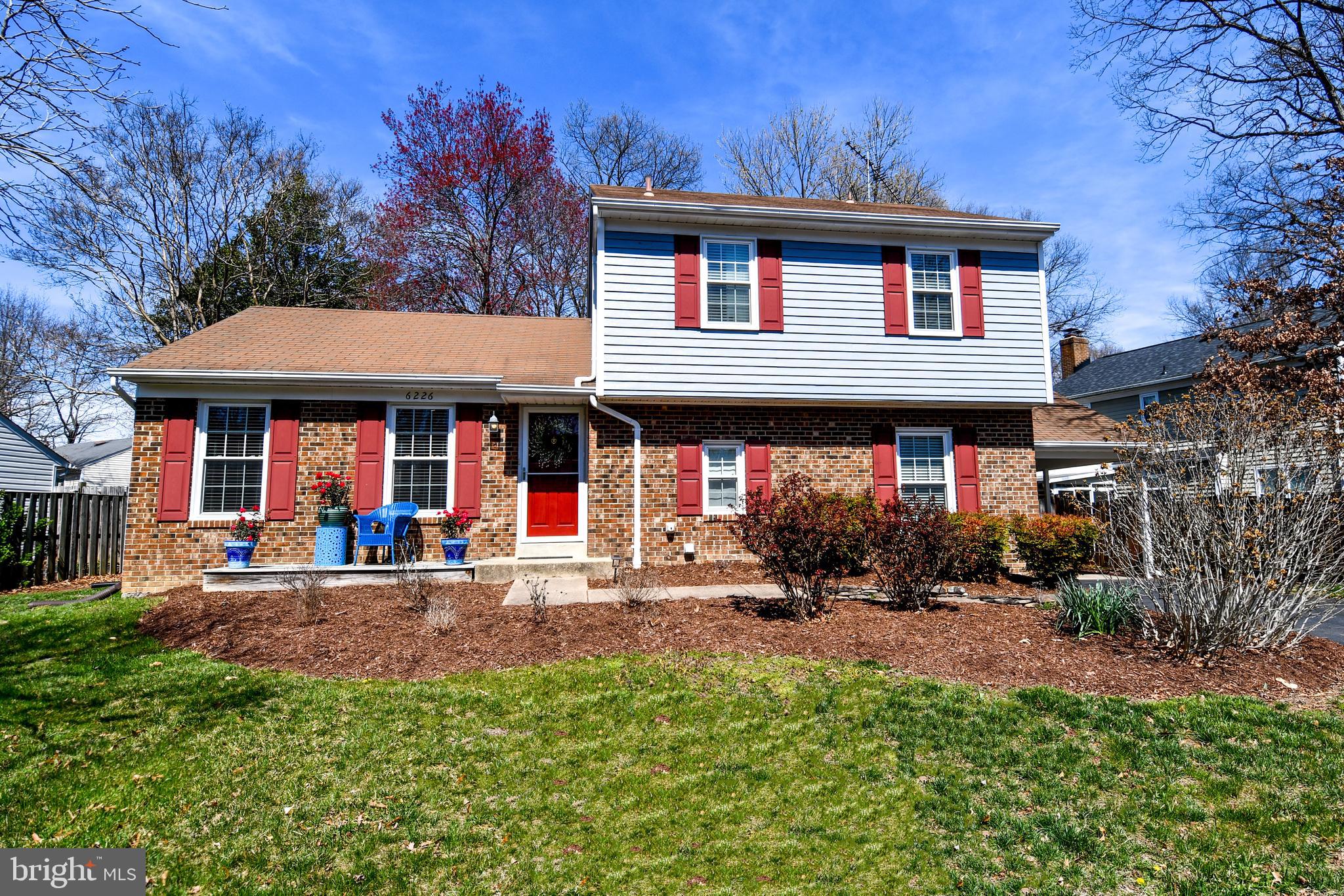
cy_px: 448
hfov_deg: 90.0
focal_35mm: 18
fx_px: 672
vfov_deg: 67.4
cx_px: 672
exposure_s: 1/320
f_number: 9
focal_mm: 12
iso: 100
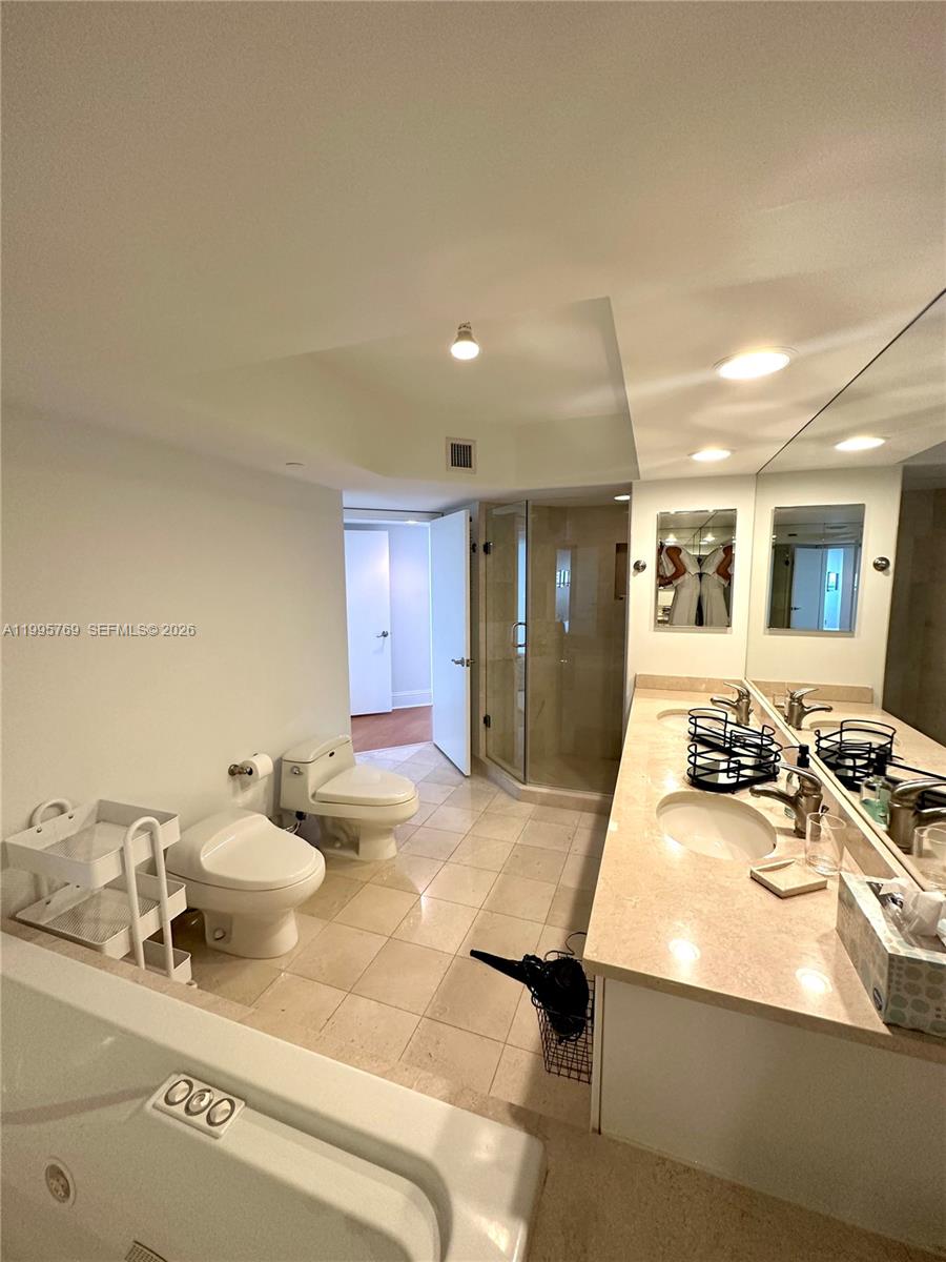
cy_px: 631
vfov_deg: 102.1
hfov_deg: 85.7
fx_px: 510
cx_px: 473
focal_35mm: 14
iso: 250
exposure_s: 1/120
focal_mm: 2.22
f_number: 2.2
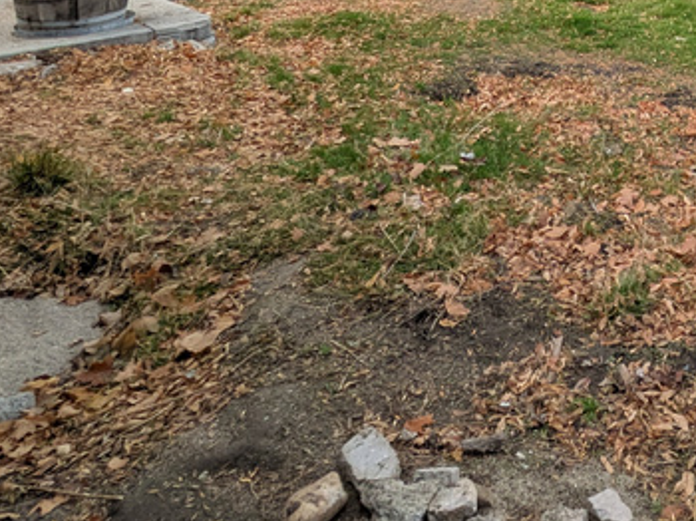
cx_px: 740
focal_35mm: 41
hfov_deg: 38.9
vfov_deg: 28.6
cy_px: -159
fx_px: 824
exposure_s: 1/583
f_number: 2.2
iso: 50
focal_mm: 1.83
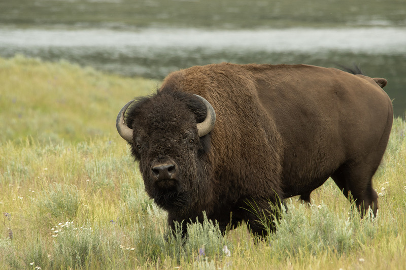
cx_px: 203
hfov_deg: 2.8
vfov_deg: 1.8
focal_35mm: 750
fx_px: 8451
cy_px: 135
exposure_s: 1/200
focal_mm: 500
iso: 400
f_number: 11
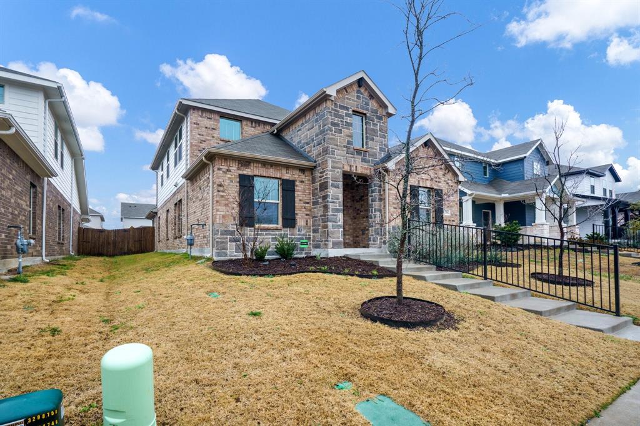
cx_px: 320
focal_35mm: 16
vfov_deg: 73.7
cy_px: 213
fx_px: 284
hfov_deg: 96.8
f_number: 13
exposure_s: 1/20
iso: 250
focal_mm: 16
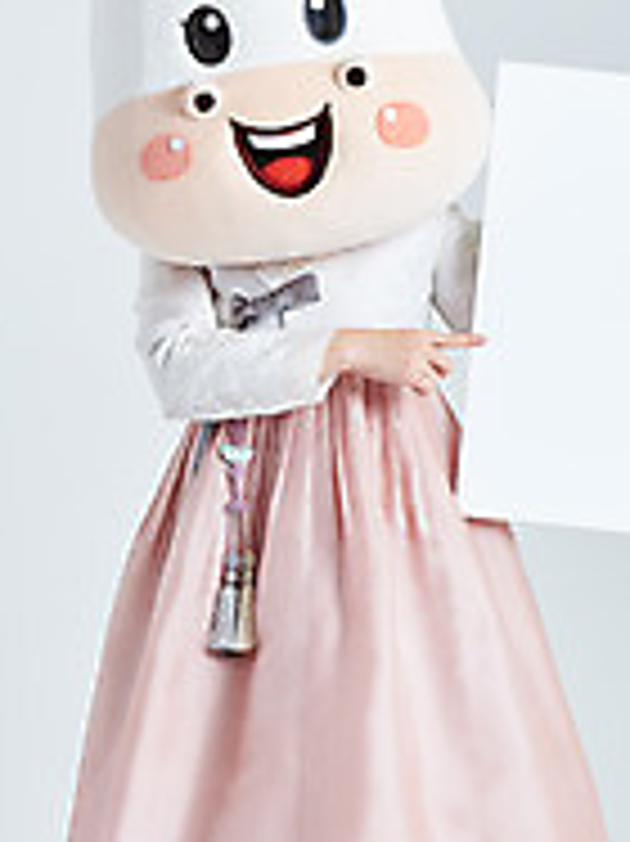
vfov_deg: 10.7
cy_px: 468
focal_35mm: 185
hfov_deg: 8.0
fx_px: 4494
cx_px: 389
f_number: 11
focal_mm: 90
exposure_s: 1/125
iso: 100
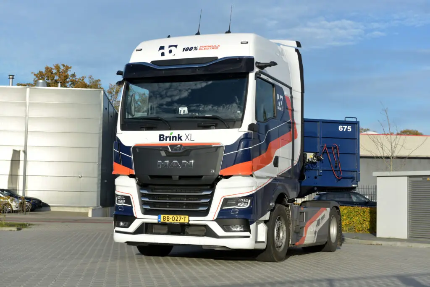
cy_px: 144
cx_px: 215
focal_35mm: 60
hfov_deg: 33.4
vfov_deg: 22.7
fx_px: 717
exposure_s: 1/640
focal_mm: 60
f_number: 6.3
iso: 250
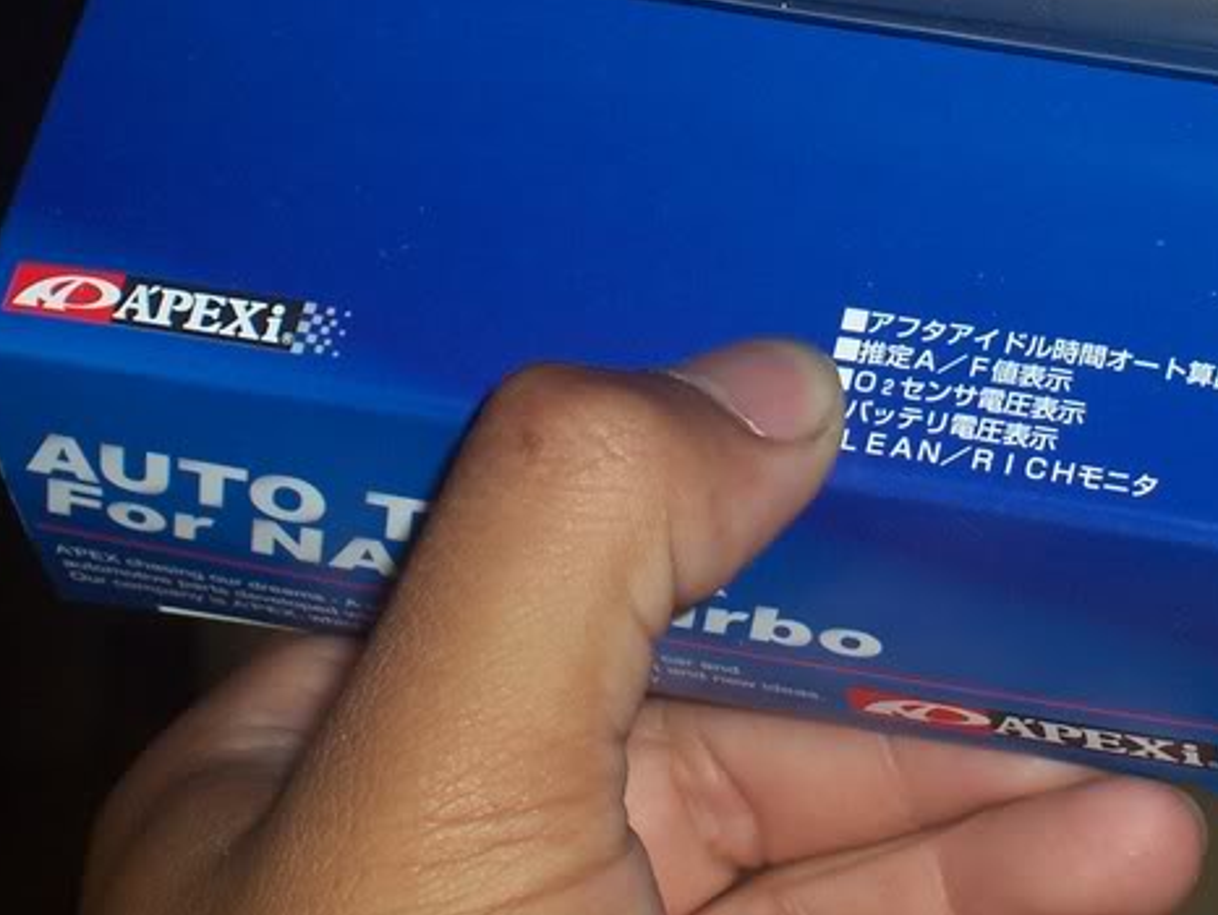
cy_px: 196
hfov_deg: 11.3
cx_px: 795
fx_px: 6161
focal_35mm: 175
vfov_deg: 8.5
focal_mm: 16.8
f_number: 4.6
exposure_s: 1/90
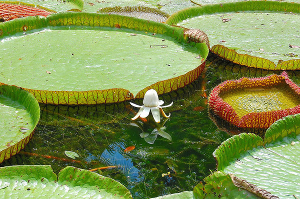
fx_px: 686
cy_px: 100
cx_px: 150
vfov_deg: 16.5
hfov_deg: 24.7
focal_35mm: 82
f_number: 11
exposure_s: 1/200
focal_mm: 55
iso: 400
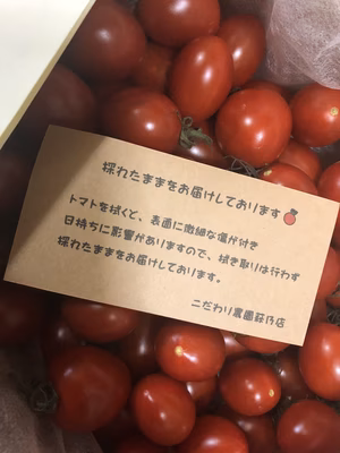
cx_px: 170
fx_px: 367
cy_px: 226
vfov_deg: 63.4
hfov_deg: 49.7
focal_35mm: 28
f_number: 1.8
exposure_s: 1/15
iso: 80
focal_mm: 4
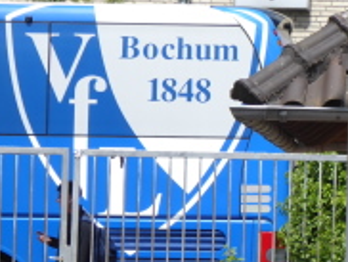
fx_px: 3352
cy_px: 143
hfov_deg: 5.9
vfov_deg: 4.5
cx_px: 348
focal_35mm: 333
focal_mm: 24.2
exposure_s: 1/320
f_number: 5.3
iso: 80
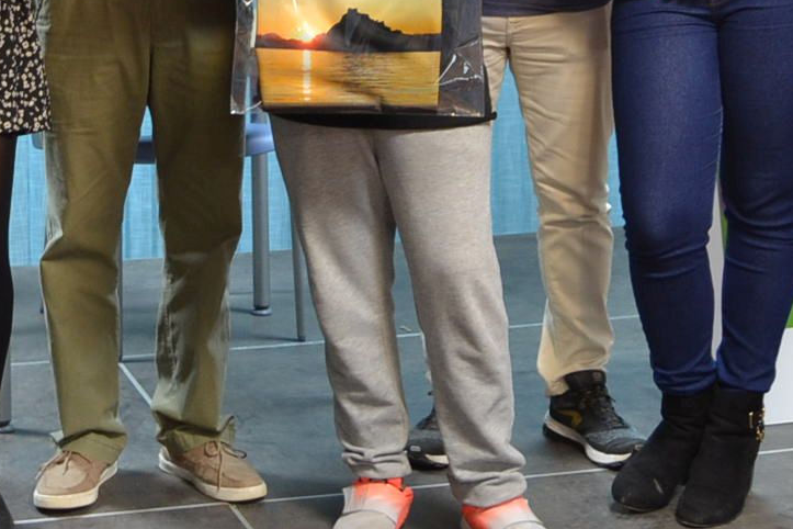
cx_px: 168
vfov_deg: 15.3
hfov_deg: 23.3
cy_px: -120
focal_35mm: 86
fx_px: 1894
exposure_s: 1/10
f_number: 4
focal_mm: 18
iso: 400
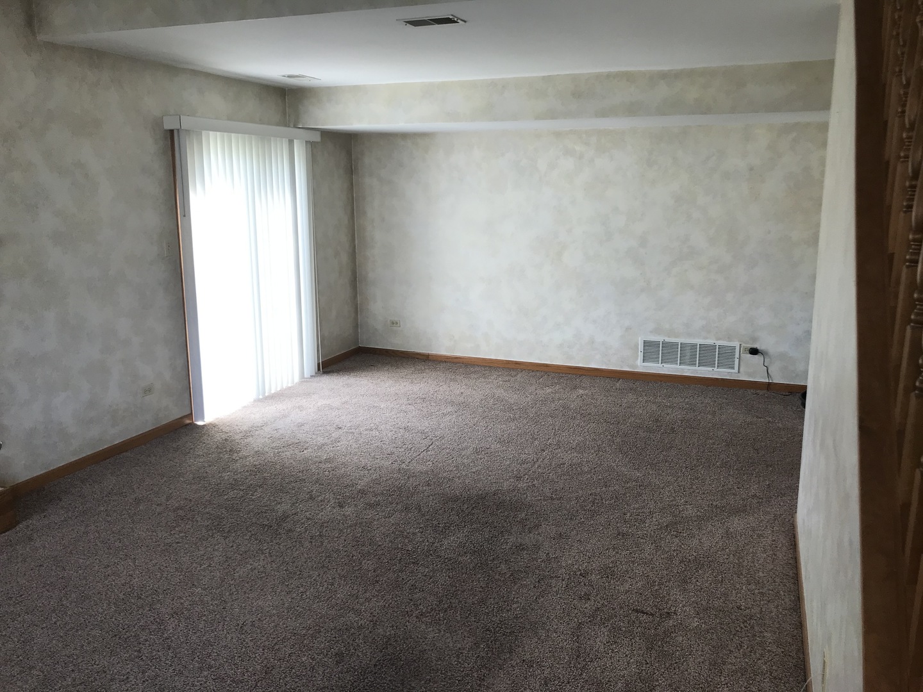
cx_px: 462
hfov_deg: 63.4
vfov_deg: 49.7
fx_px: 747
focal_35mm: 28
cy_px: 346
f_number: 1.8
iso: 25
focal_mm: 3.99
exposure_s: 1/120
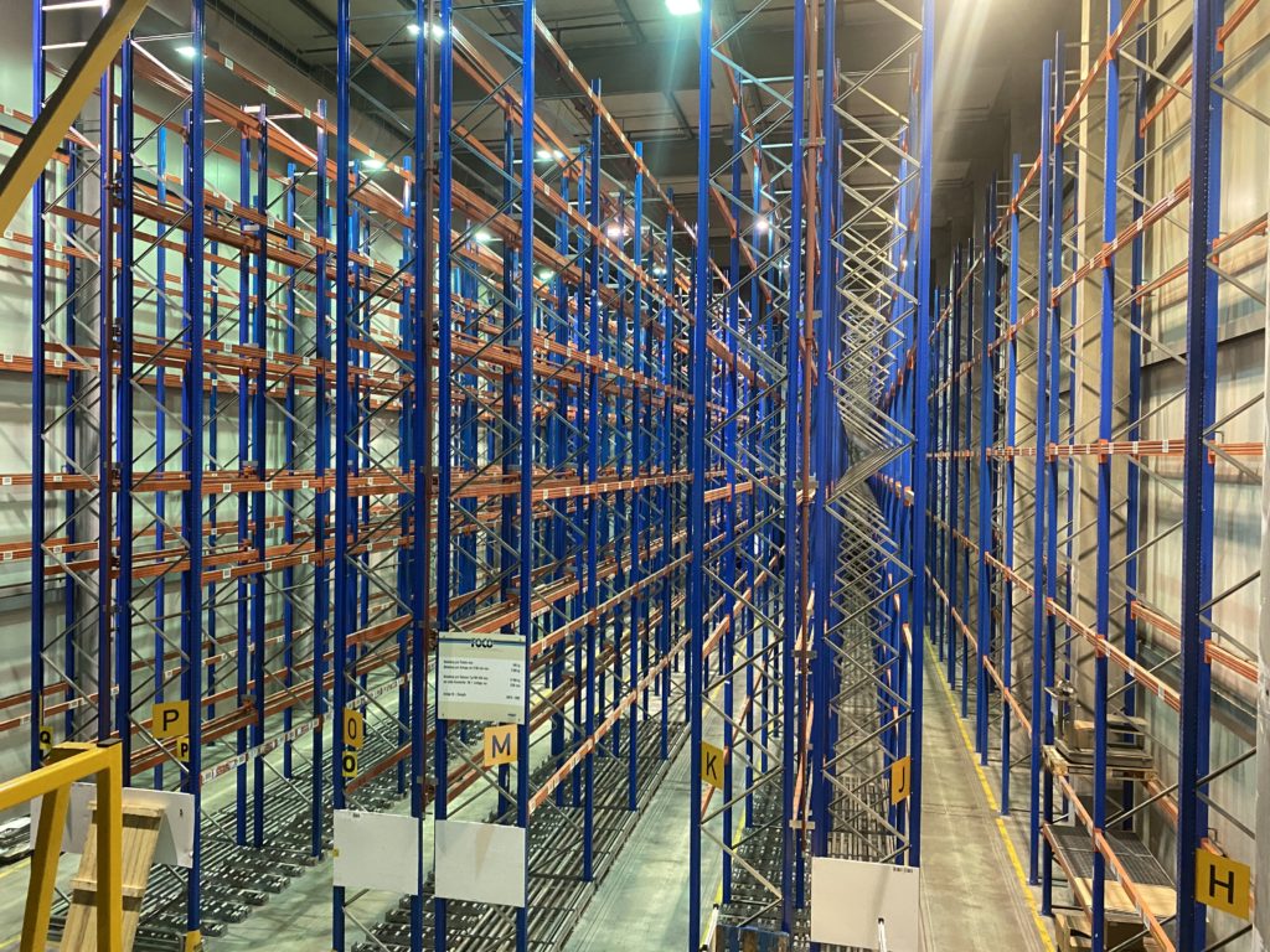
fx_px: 954
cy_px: 476
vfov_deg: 53.1
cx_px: 635
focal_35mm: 26
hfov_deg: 67.3
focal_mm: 4.25
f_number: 1.8
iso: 500
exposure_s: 1/33
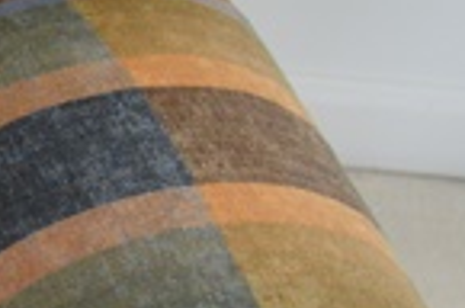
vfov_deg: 7.8
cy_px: 568
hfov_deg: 10.3
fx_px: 2165
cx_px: -715
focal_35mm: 168
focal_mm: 18
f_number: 4
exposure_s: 1/60
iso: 800
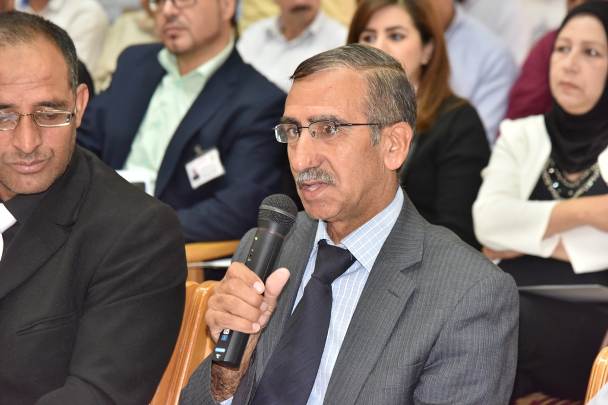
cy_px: 202
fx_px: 1773
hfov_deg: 19.5
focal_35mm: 105
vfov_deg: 13.0
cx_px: 304
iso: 2000
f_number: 6.3
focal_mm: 105
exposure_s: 1/60
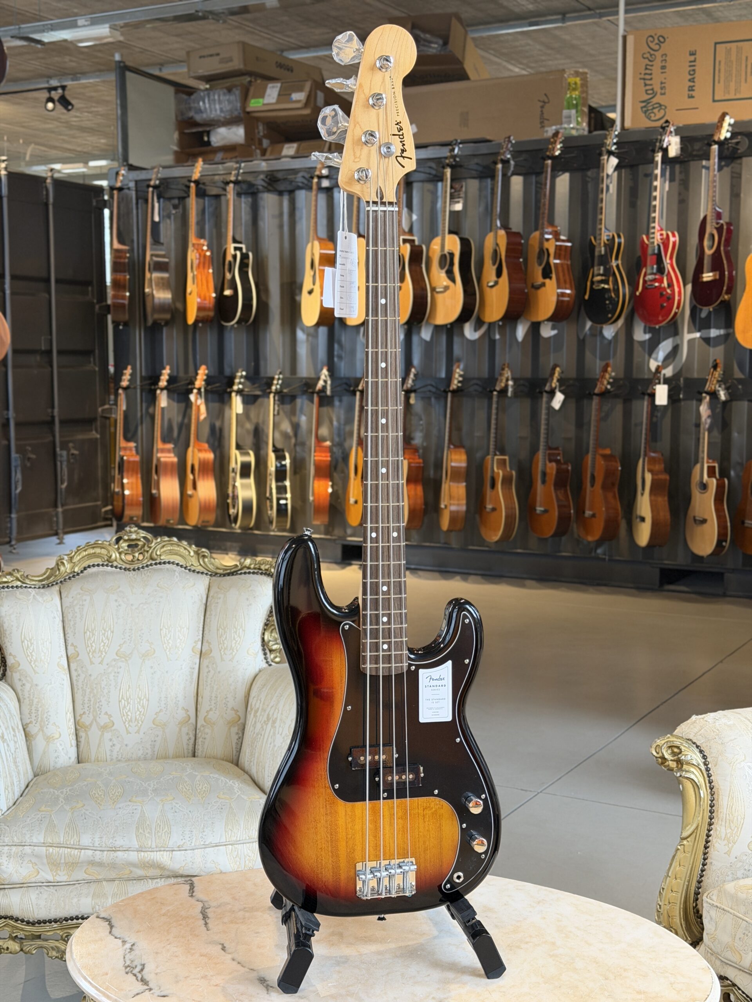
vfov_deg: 39.7
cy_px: 501
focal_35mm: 48
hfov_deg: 30.3
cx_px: 376
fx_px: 1390
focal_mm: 6.76
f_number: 1.78
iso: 200
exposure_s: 1/50
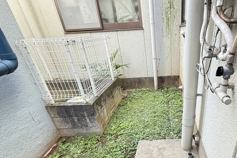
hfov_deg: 75.7
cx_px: 161
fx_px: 145
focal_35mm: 22
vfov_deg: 55.6
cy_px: 110
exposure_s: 1/99
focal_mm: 2.22
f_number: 2.2
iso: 250
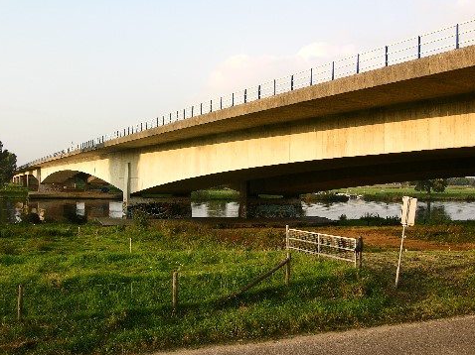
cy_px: 169
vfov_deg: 33.6
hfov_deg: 43.8
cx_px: 221
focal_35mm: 43
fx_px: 590
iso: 50
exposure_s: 1/77.1
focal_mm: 8.9
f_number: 5.6
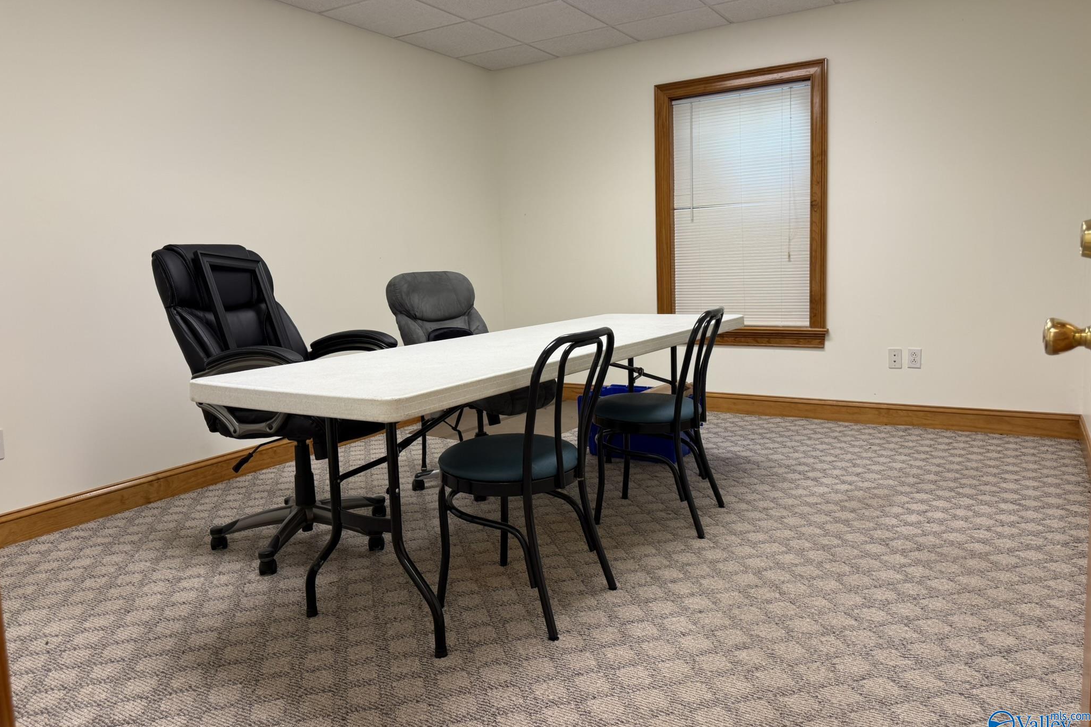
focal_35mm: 25
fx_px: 758
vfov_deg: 51.2
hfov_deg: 71.5
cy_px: 338
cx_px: 545
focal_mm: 6.76
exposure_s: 1/120
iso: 100
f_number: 1.78
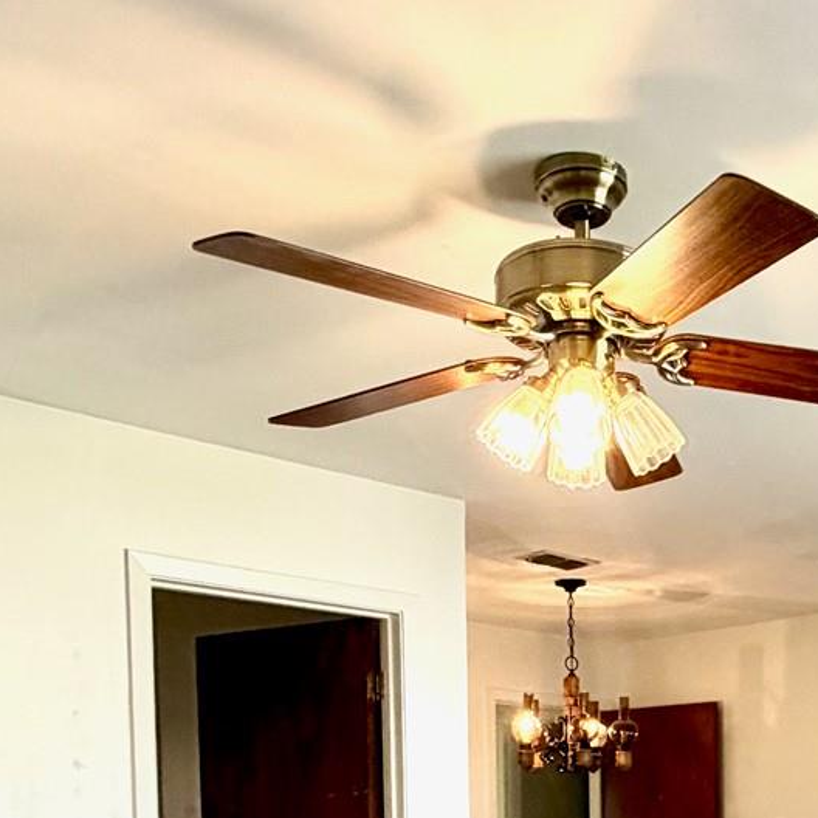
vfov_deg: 31.2
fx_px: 1283
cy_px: 916
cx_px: 689
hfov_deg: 34.0
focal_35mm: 48
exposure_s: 1/120
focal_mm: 2.22
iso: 320
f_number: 2.2
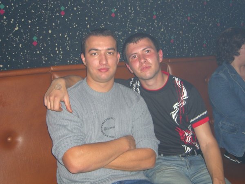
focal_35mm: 46
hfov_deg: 41.2
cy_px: 92
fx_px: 326
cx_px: 122
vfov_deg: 31.5
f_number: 3.1
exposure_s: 1/60
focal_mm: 9.5
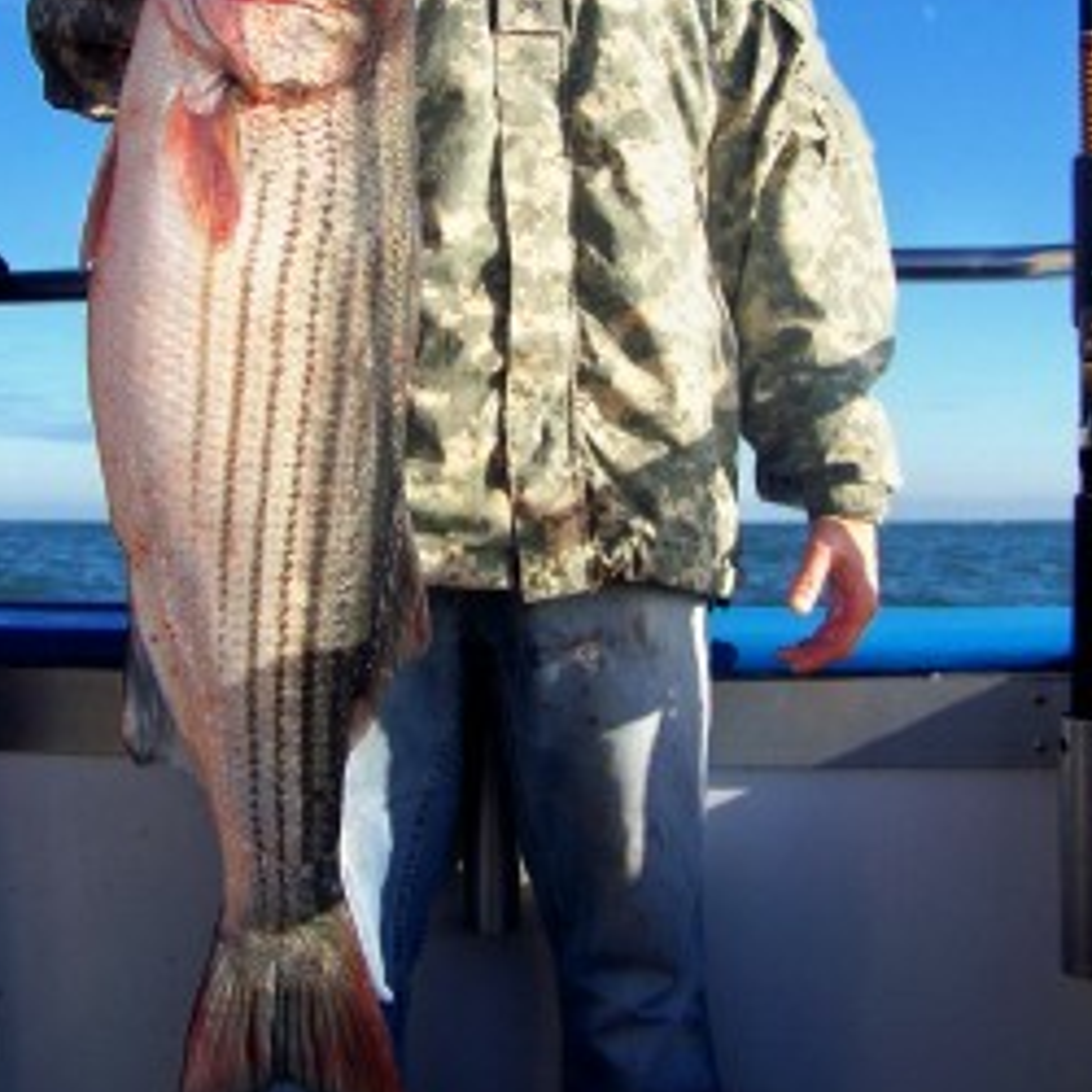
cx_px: 489
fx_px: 1820
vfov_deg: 33.0
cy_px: 328
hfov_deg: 33.4
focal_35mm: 51
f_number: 2.8
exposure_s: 1/500
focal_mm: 5.85
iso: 64
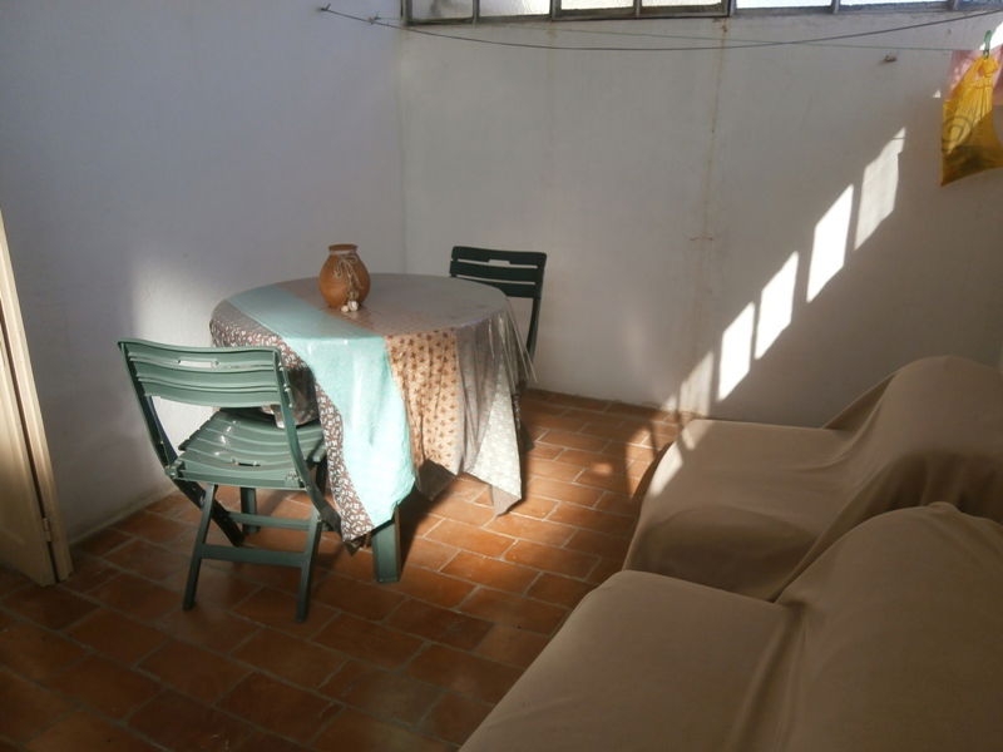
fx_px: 753
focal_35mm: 26
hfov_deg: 67.3
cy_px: 376
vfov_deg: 53.1
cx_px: 502
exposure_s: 1/500
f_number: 2.8
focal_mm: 4.7
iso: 80
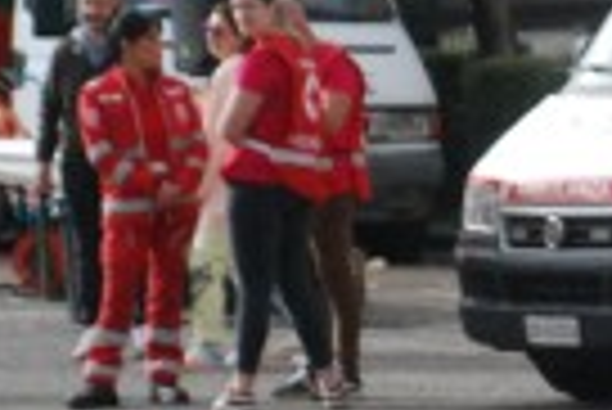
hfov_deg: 3.9
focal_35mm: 530
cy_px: 471
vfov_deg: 2.6
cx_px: 1080
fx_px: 9019
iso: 1000
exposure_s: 1/1600
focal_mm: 80
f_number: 5.6
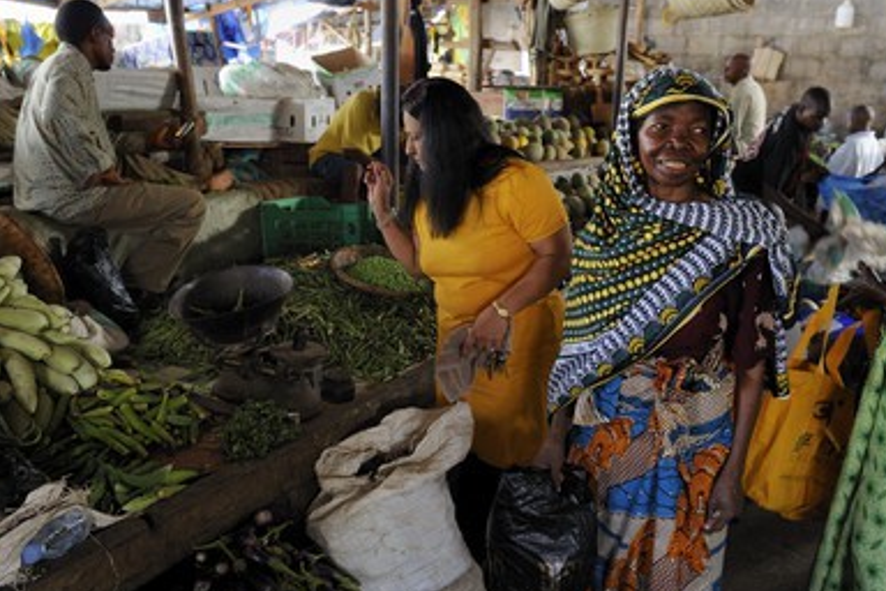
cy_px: 282
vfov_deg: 37.8
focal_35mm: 35
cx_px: 445
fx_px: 861
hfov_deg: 54.4
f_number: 4.5
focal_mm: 32
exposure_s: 1/50
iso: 1600
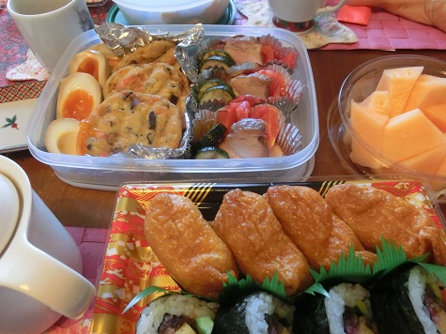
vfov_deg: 54.9
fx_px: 322
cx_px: 223
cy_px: 167
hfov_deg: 69.4
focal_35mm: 25
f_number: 3.3
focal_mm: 4.4
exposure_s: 1/125
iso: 500
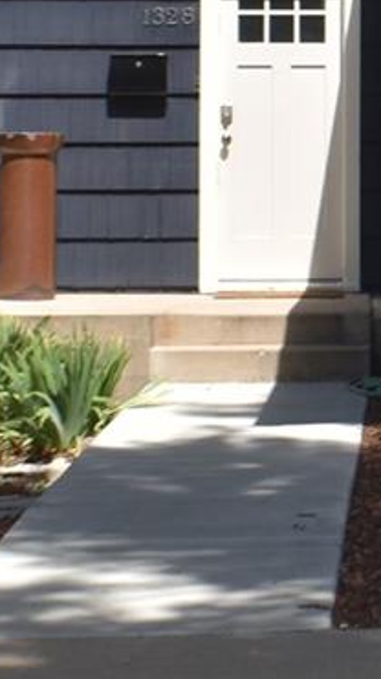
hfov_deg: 5.6
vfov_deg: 10.1
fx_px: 3786
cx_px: 833
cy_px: -84
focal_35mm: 210
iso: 100
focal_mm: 31
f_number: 8
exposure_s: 1/200
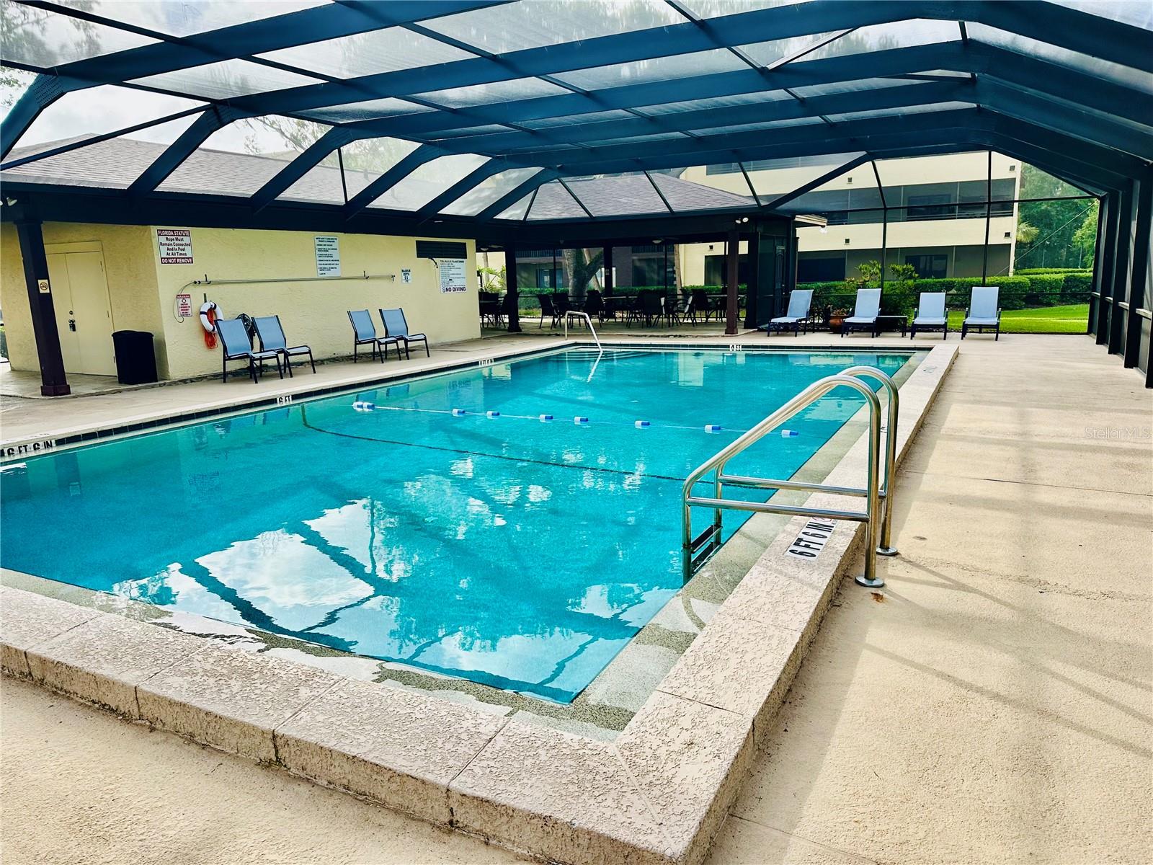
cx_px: 576
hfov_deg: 71.6
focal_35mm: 24
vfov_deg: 56.8
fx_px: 799
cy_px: 432
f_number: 1.78
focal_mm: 6.86
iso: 80
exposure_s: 1/1453
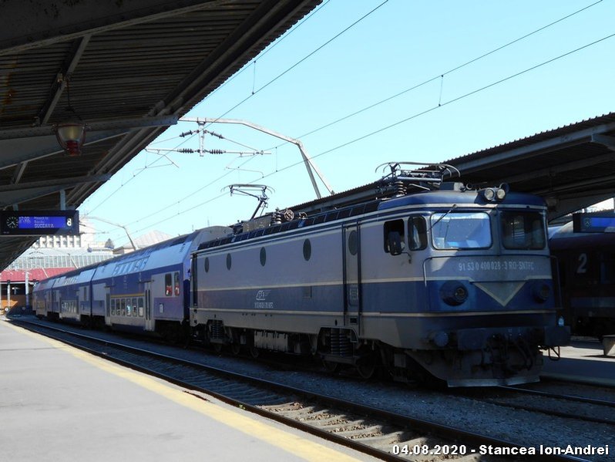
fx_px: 764
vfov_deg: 33.6
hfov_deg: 43.8
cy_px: 231
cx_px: 308
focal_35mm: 43
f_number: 4.2
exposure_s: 1/320
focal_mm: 7.7
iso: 80
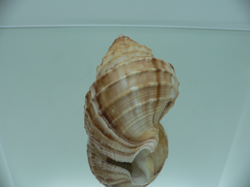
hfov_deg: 52.6
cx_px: 125
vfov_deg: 40.7
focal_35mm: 35
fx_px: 253
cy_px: 94
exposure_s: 1/60
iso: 80
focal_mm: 4.6
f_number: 2.8
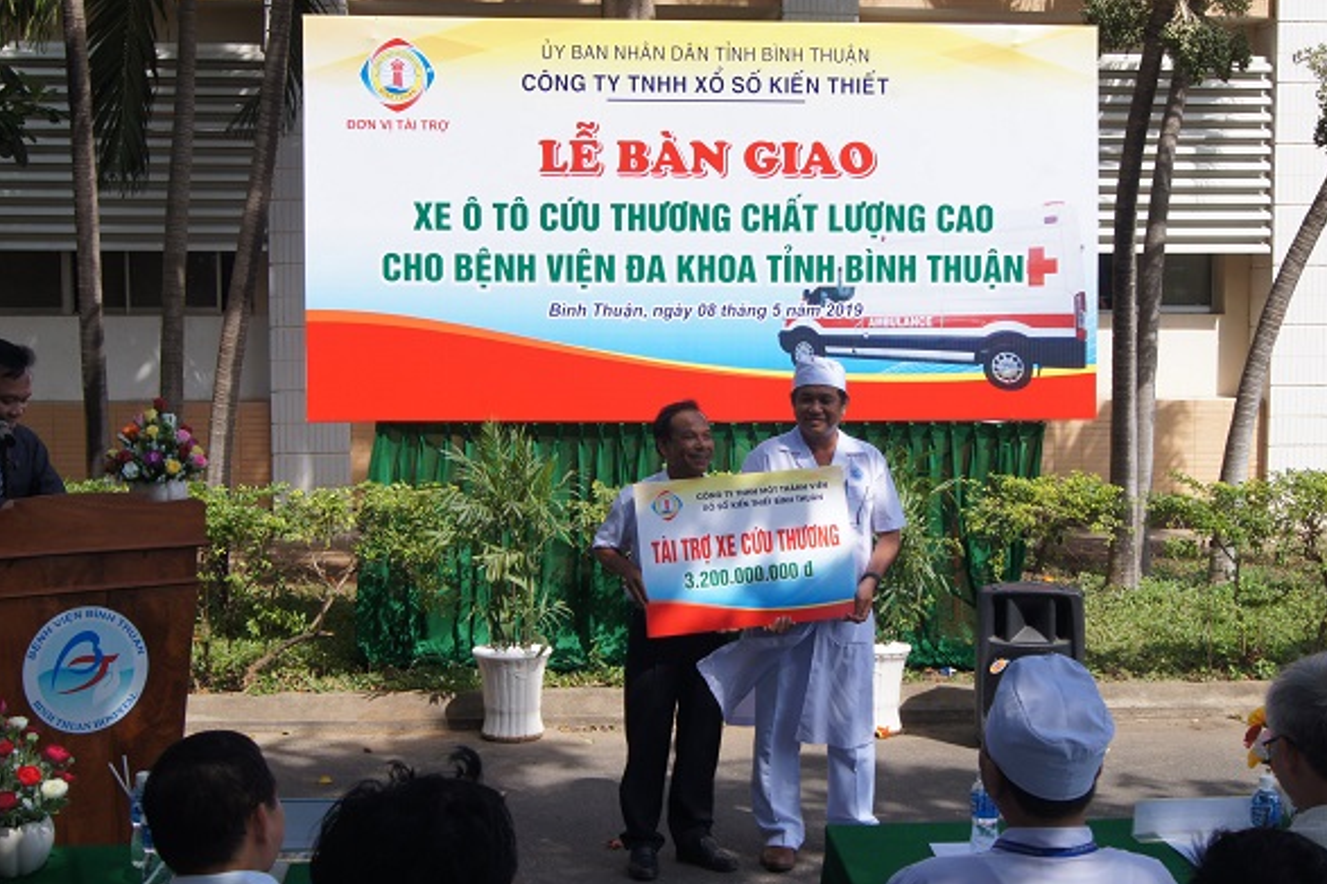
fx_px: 1695
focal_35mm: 46
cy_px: 436
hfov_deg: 42.8
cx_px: 674
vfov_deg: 29.2
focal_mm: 30
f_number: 20
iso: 200
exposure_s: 1/80
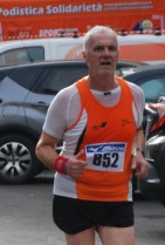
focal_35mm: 322
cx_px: 152
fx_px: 2198
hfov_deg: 4.3
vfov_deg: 6.4
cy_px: 226
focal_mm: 75
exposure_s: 1/1000
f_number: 5.6
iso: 1000
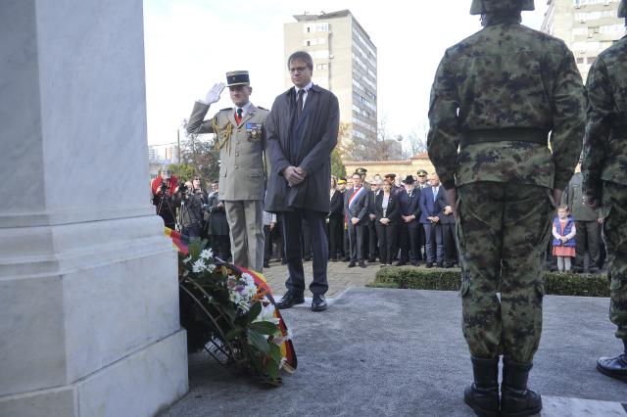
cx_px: 314
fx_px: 557
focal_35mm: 32
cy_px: 208
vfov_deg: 41.1
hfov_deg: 58.7
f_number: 4.5
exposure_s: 1/400
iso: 400
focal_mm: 32
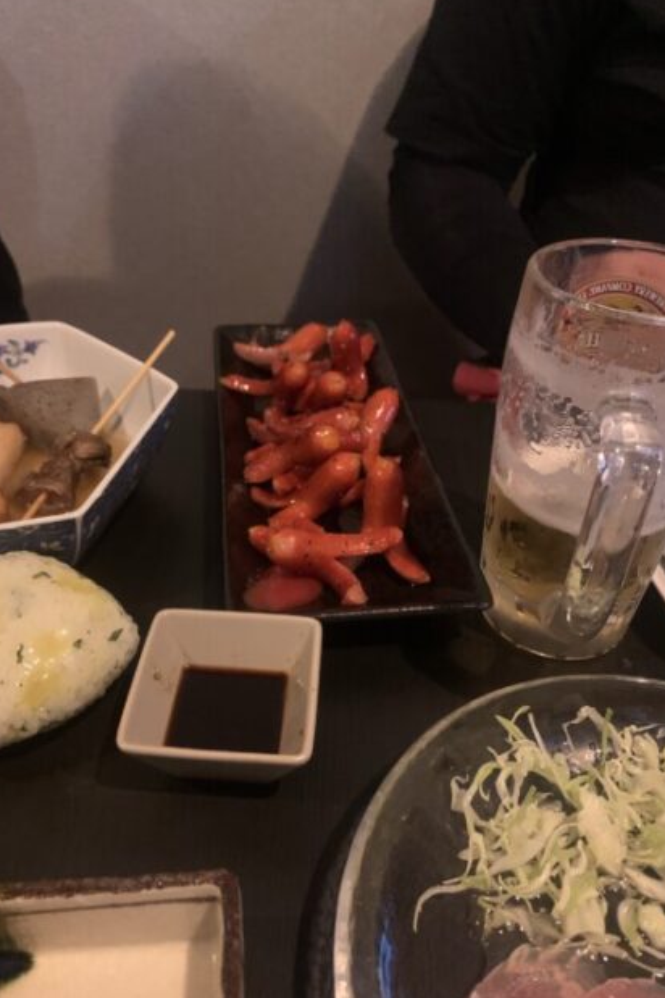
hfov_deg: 46.4
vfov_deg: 65.5
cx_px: 321
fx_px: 776
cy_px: 499
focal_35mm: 28
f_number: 1.8
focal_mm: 4.25
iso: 800
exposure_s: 1/24
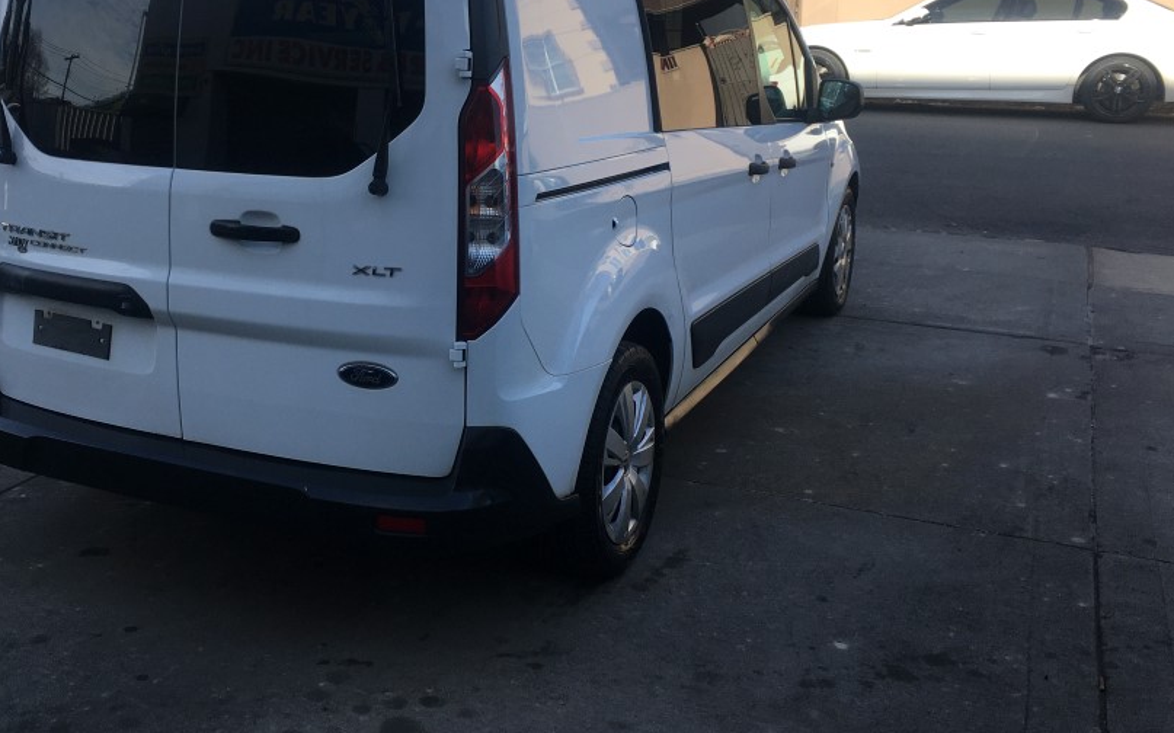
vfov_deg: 32.5
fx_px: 1248
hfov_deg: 49.9
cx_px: 439
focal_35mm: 39
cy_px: 256
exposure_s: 1/746
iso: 25
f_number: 2.2
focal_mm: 4.15
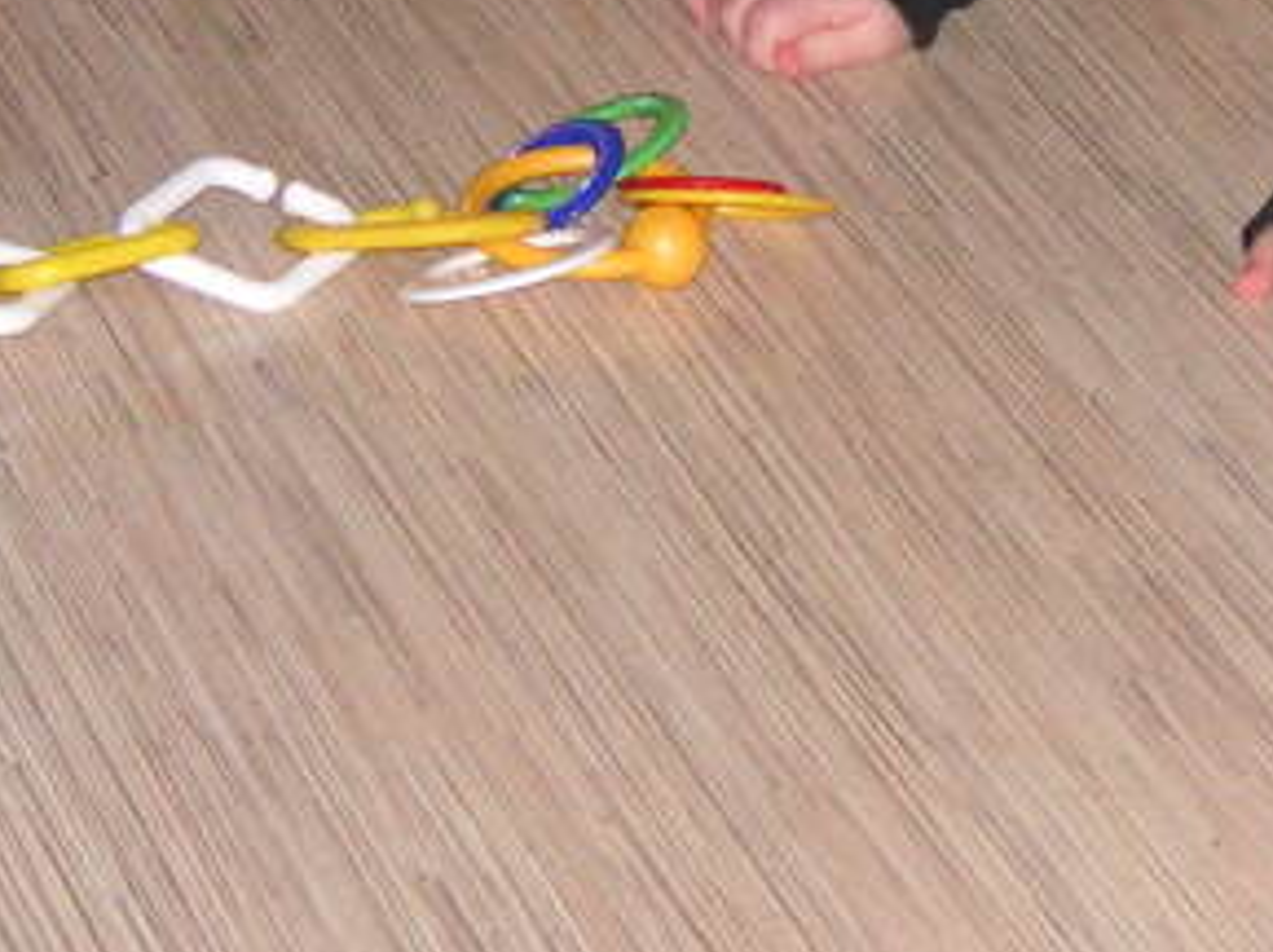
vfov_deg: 7.6
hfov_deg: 10.1
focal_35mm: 194
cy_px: -159
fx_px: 7125
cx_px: 1255
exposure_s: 1/90
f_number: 4.2
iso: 160
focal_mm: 11.7
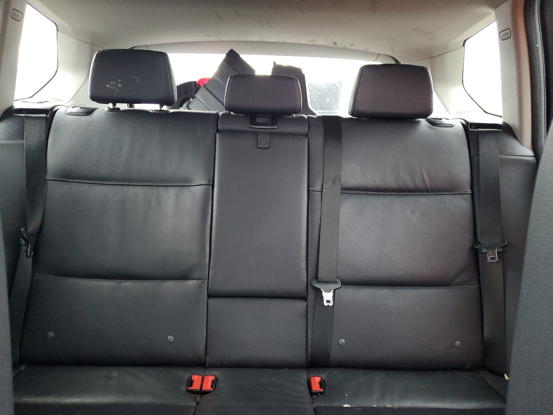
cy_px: 208
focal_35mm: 26
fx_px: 415
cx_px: 276
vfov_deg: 53.1
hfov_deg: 67.3
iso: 179
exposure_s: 1/60.2
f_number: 1.5
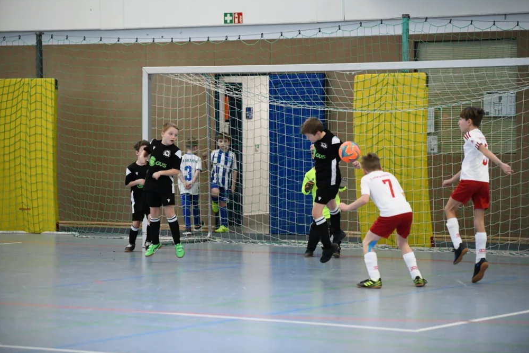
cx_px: 268
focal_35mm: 128
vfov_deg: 10.7
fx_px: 1880
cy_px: 174
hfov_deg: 16.0
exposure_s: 1/1250
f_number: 2.8
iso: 8000
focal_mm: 125
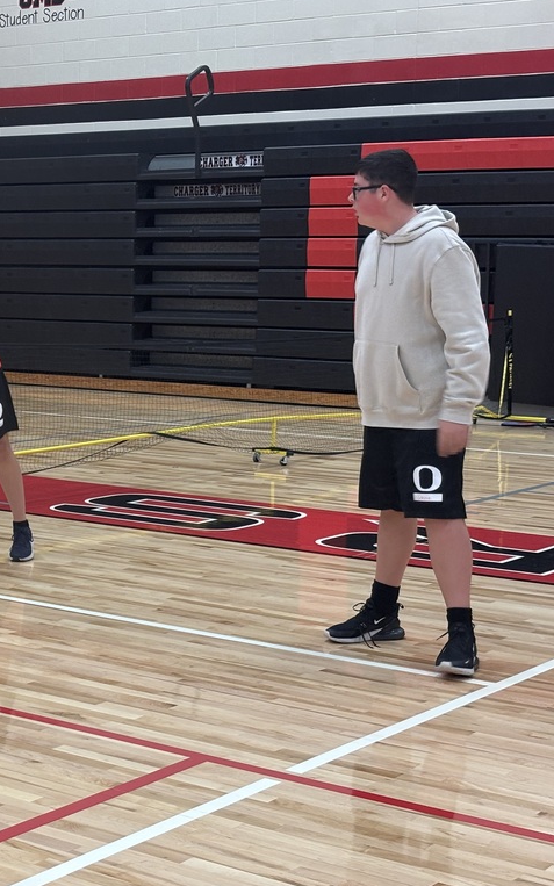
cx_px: -39
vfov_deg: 27.8
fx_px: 1787
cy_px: 442
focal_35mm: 74
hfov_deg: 17.1
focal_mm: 5.96
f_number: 1.6
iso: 64
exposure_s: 1/60
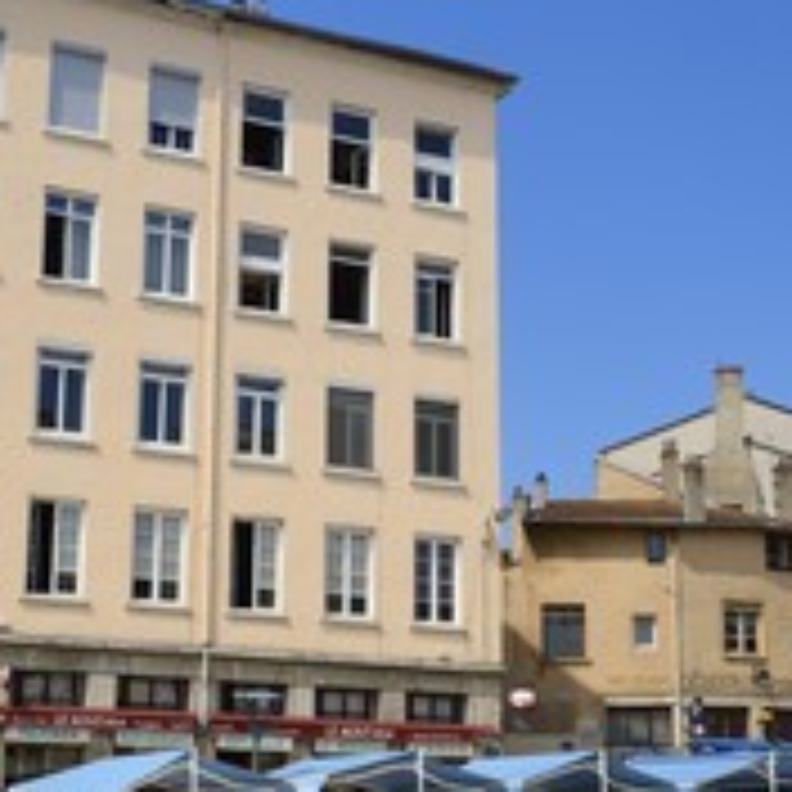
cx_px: 477
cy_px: 482
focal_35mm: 71
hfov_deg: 24.3
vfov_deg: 24.3
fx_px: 1838
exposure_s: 1/320
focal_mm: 35
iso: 200
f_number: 11
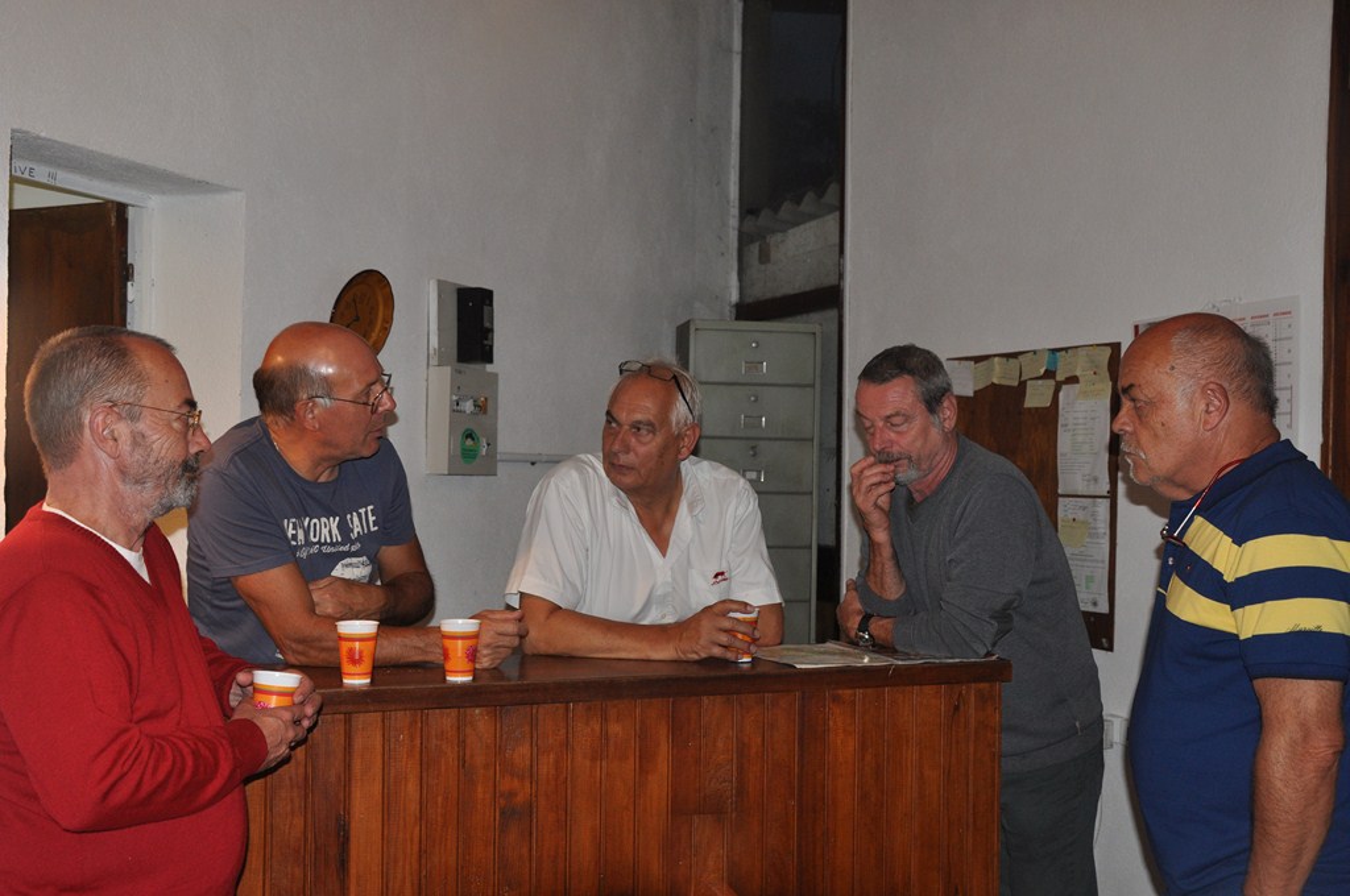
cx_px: 675
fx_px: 1517
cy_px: 448
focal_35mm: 40
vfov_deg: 32.9
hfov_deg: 48.0
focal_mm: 27
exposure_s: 1/60
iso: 500
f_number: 3.8
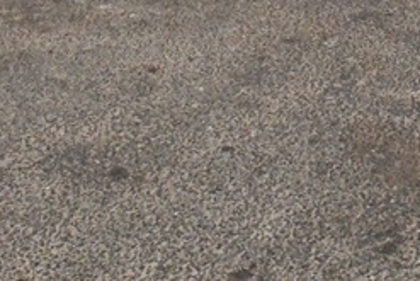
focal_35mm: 112
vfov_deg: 11.1
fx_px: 1307
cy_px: -292
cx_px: 281
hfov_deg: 18.2
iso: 5000
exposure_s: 1/3200
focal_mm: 18
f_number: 22
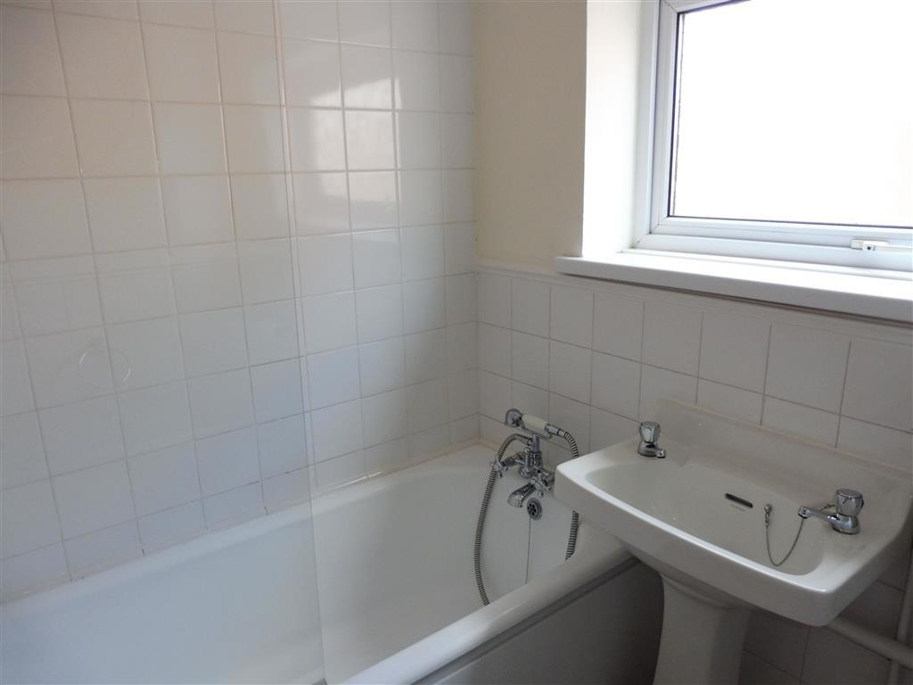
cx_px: 456
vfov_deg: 56.8
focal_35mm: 24
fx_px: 633
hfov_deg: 71.6
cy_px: 342
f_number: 3.3
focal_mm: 4.3
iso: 250
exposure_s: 1/60
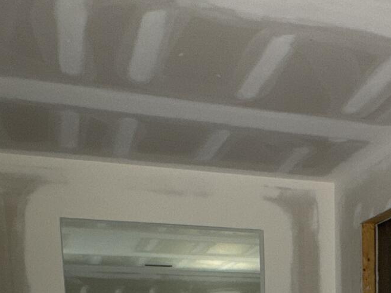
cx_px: 367
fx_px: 723
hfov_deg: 28.8
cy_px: 478
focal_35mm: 64
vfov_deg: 19.1
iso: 100
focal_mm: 2.22
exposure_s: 1/99
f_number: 2.2
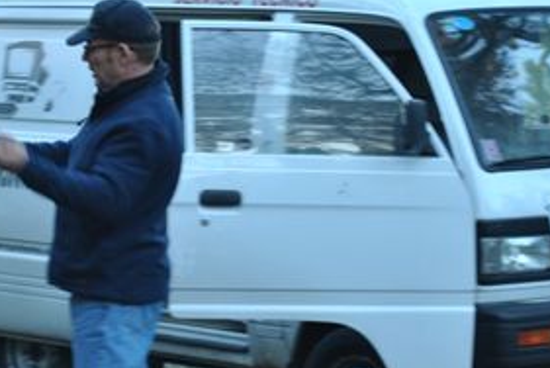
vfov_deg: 7.3
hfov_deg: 10.9
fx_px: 2877
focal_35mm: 188
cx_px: 133
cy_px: 176
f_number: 5.6
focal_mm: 55
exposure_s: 1/10
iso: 100
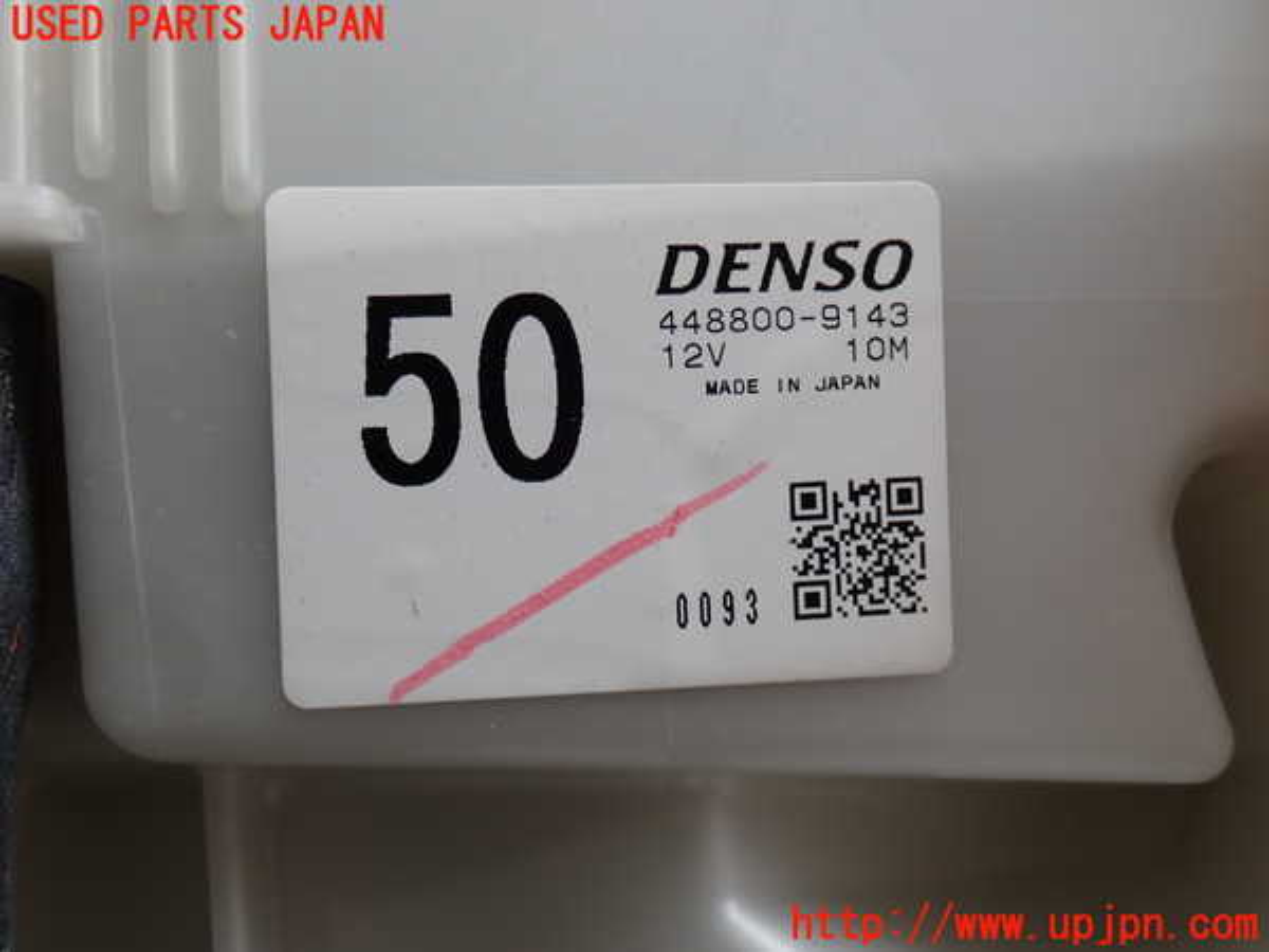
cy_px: 476
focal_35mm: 44
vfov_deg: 32.9
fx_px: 1613
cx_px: 634
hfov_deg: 42.9
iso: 100
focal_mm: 7.84
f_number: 4
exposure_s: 1/100
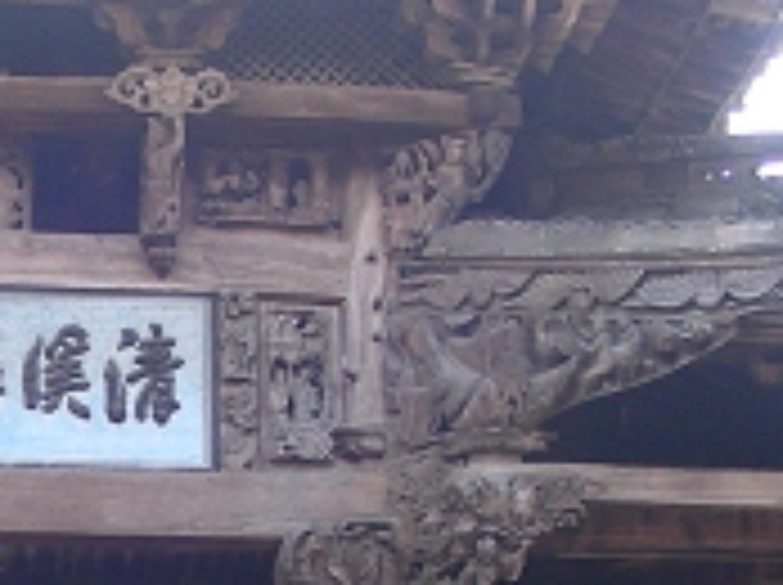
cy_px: 596
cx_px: 86
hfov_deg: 15.4
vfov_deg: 11.5
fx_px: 2869
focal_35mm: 127
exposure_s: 1/66.6
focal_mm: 6.3
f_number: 3.5
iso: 50
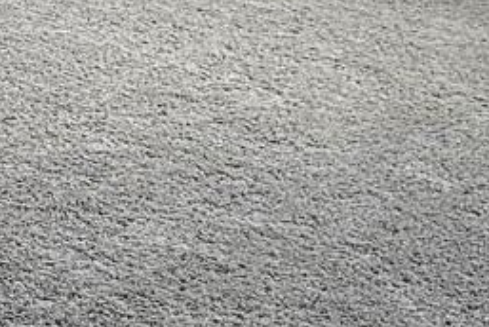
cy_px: -19
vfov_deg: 9.2
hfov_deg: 12.5
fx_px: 2026
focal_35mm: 149
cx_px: -401
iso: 160
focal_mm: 6.86
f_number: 1.78
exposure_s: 1/120
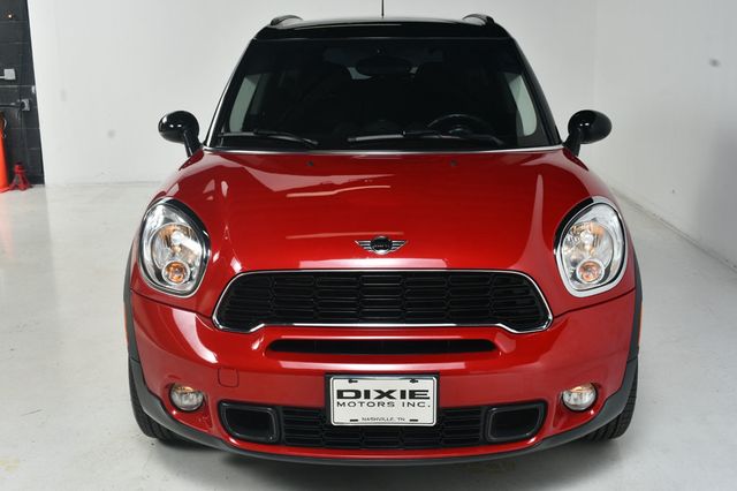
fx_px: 921
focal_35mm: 45
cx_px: 368
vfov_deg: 29.8
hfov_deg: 43.6
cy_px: 246
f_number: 11
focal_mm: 30
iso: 100
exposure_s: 1/160
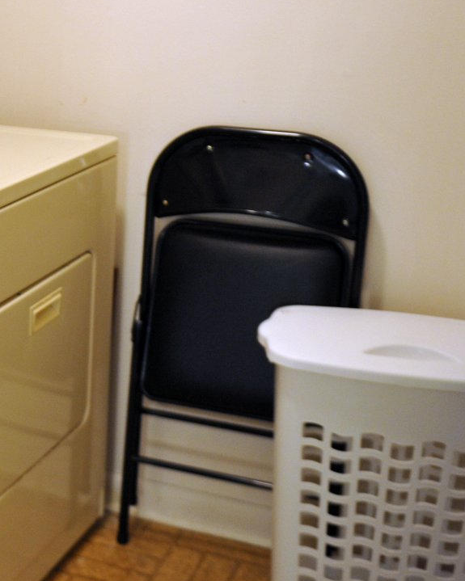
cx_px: -65
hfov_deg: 20.4
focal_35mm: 71
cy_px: 205
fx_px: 1222
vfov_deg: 26.7
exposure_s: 1/30
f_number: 2.8
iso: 1600
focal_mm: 34
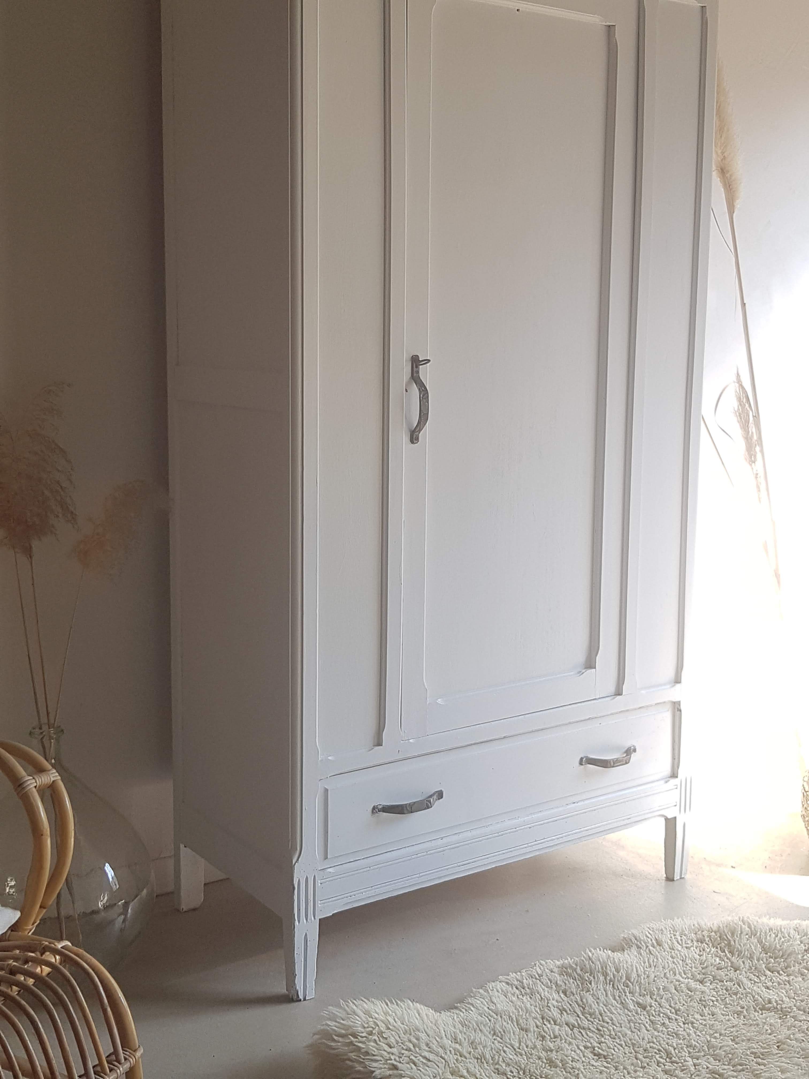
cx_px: 404
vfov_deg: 67.3
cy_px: 540
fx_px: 810
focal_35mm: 26
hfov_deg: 53.1
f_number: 1.7
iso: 50
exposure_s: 1/171
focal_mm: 4.2
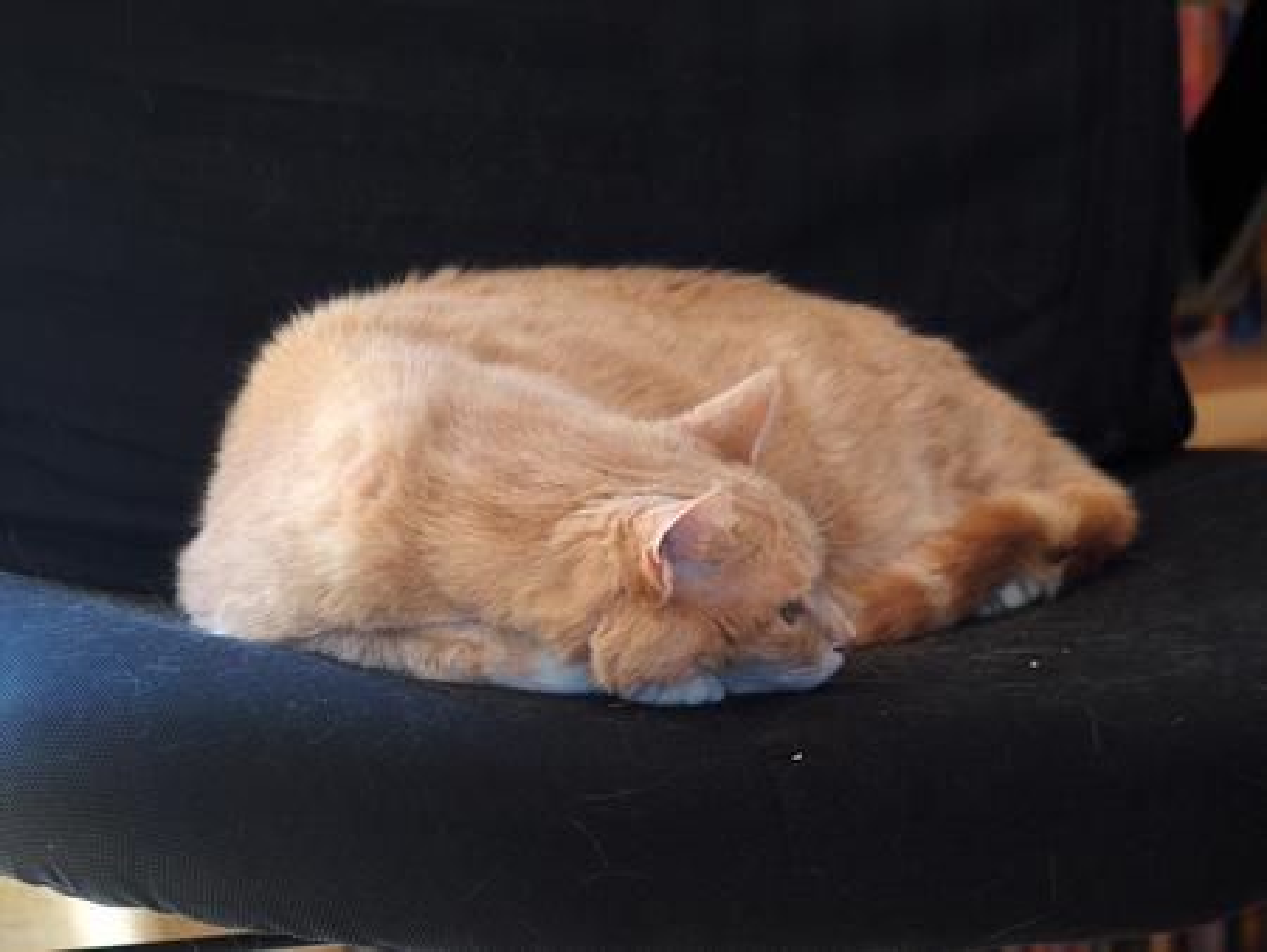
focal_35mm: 200
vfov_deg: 7.4
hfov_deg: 9.9
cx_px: 634
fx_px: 7324
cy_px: 476
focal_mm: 42.5
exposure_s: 1/100
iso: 400
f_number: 2.8
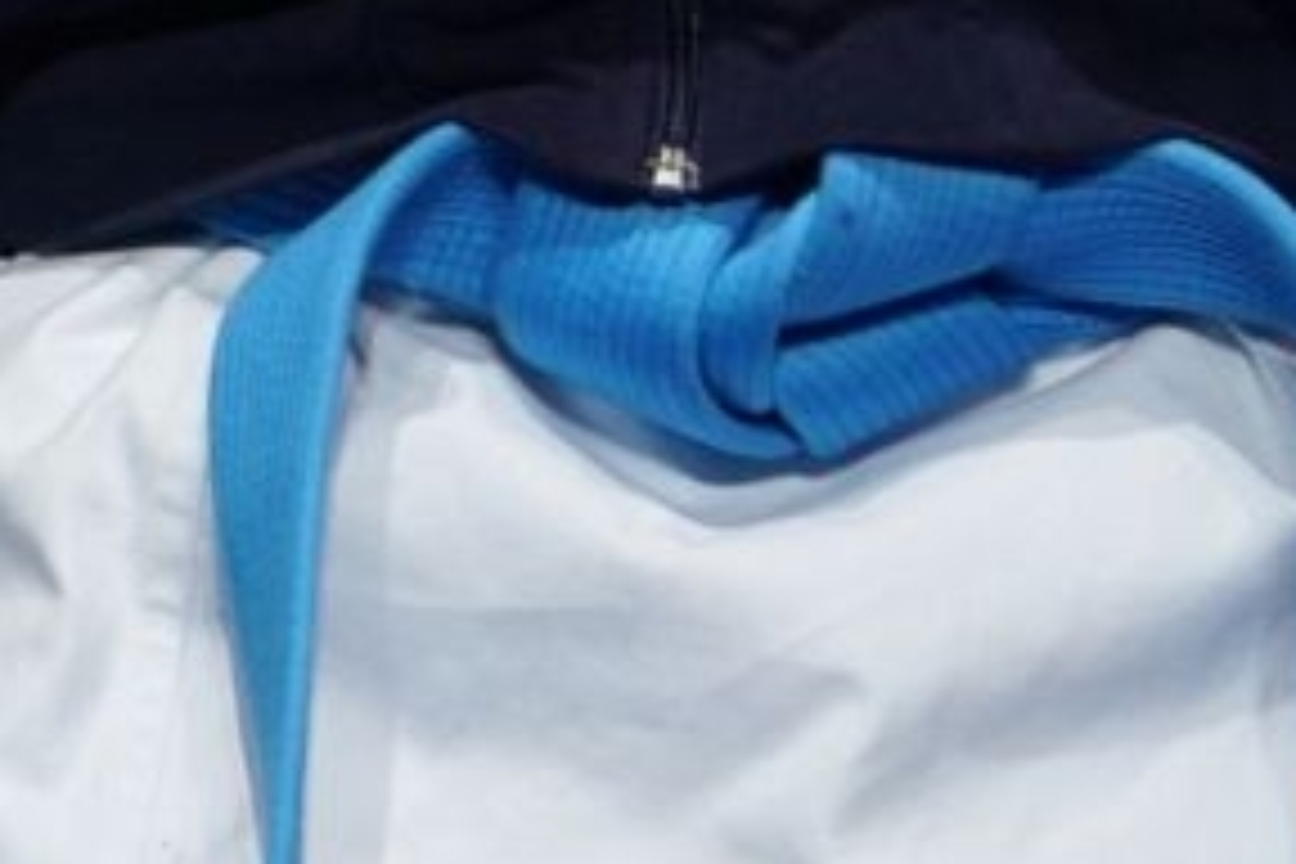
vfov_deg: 1.1
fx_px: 44924
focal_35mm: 1248
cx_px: -1080
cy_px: -1210
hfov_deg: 1.7
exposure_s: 1/250
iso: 1000
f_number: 2.8
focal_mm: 200
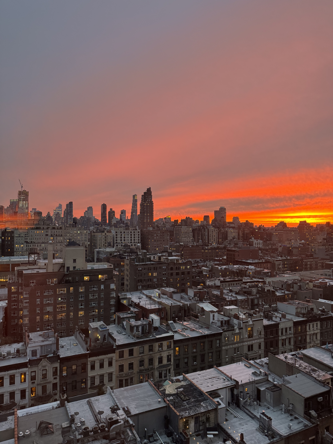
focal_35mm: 24
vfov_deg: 71.6
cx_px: 166
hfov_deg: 56.8
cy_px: 222
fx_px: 308
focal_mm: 6.86
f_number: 1.78
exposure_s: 1/60
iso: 320
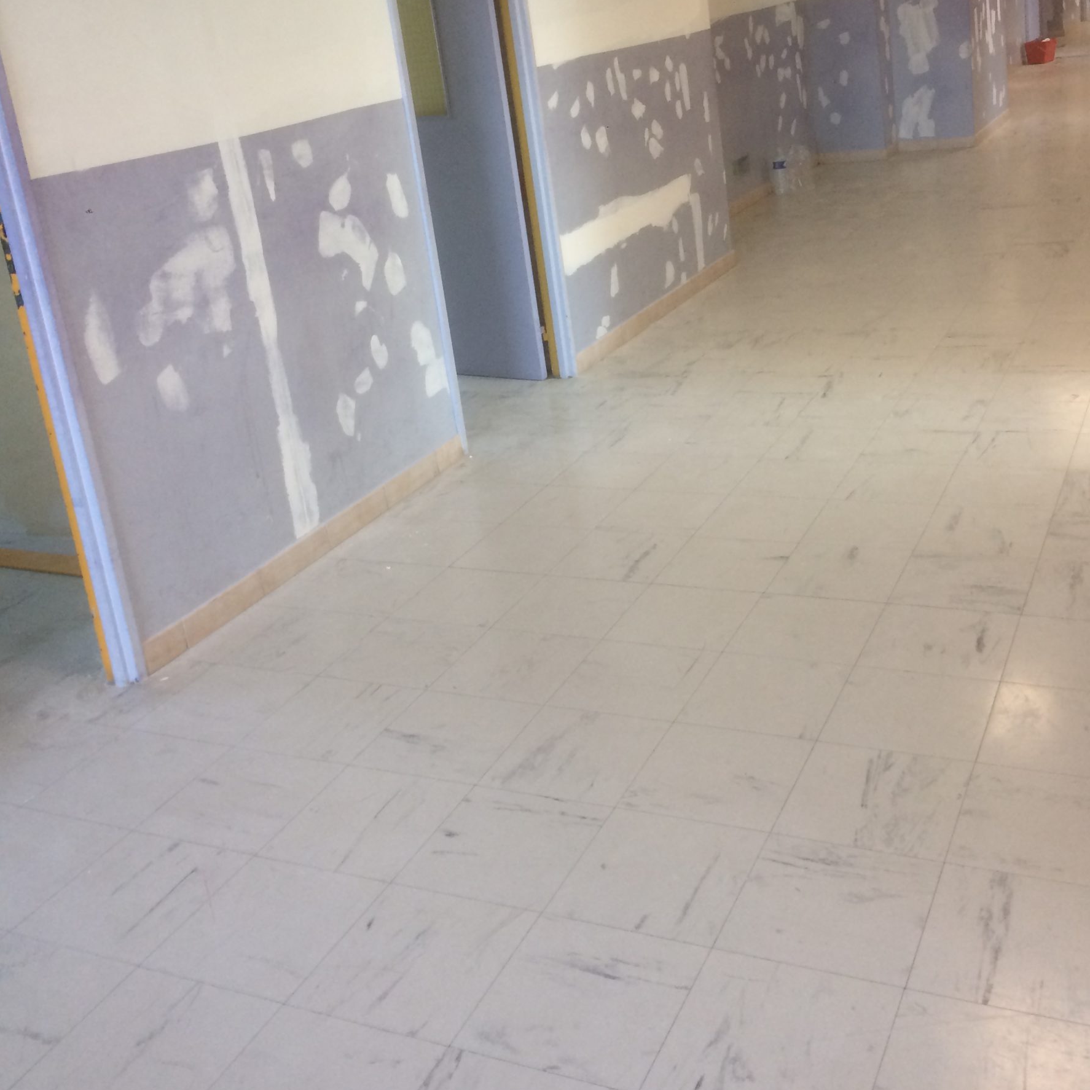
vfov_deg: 44.3
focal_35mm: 37
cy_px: 359
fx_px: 1318
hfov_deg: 44.9
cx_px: 589
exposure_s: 1/33
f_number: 2.2
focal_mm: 4.15
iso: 64
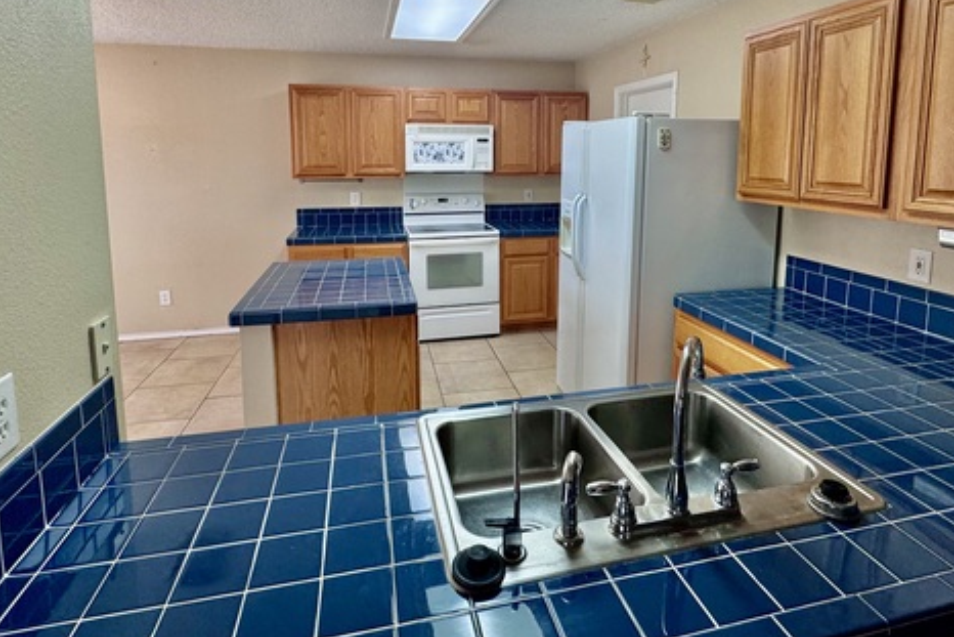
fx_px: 530
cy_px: 215
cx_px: 487
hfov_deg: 83.9
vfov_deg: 60.6
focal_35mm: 20
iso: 250
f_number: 2.2
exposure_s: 1/120
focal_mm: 2.22
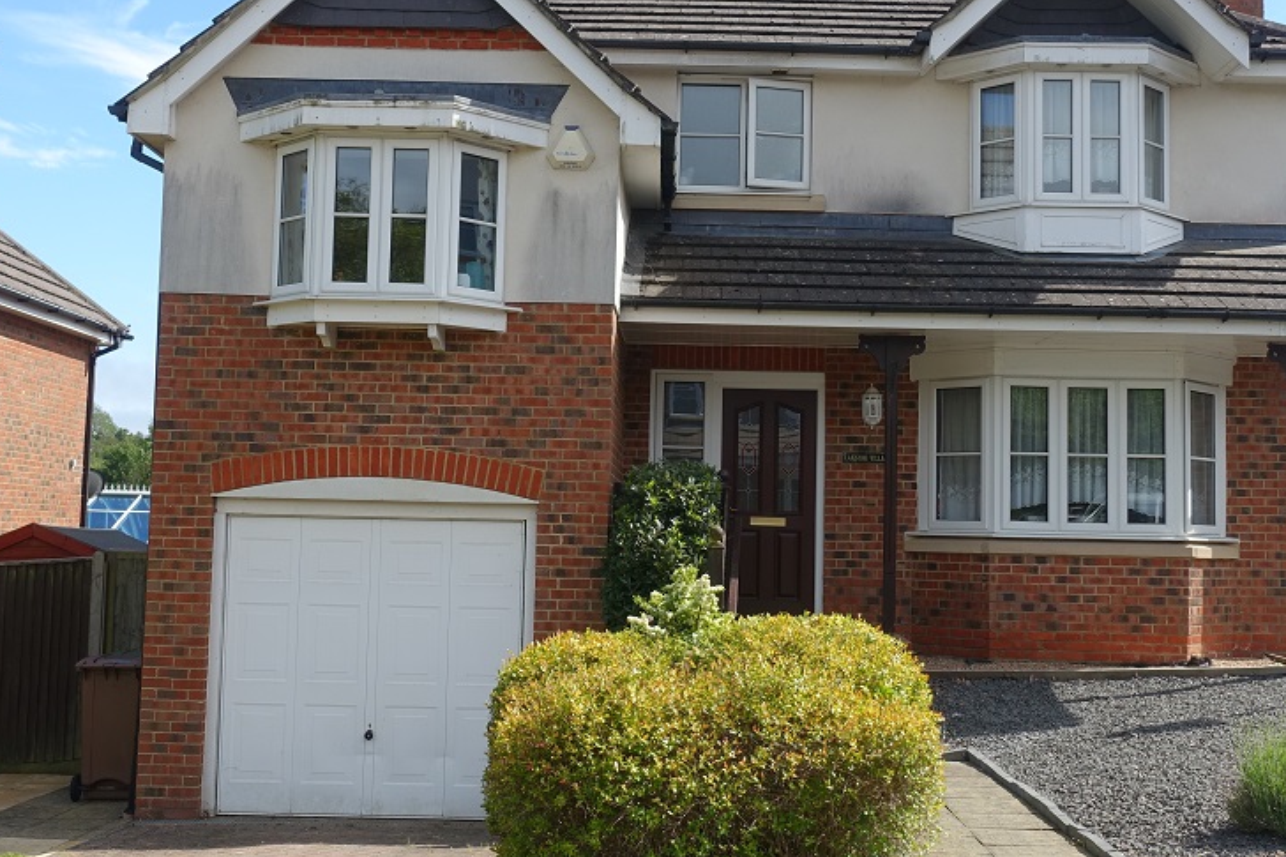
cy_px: 398
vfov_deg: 29.8
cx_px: 654
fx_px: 1607
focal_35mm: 45
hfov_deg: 43.6
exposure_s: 1/320
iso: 125
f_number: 5.6
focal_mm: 11.69
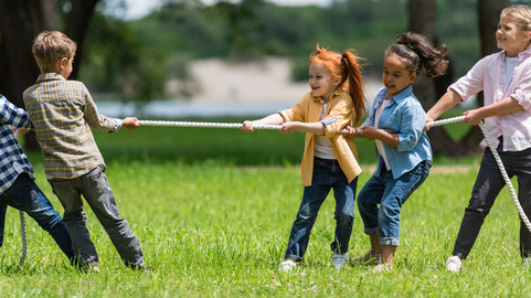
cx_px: 252
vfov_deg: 4.8
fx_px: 3532
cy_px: 89
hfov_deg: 8.6
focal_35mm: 251
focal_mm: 180
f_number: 2.8
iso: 250
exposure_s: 1/2500
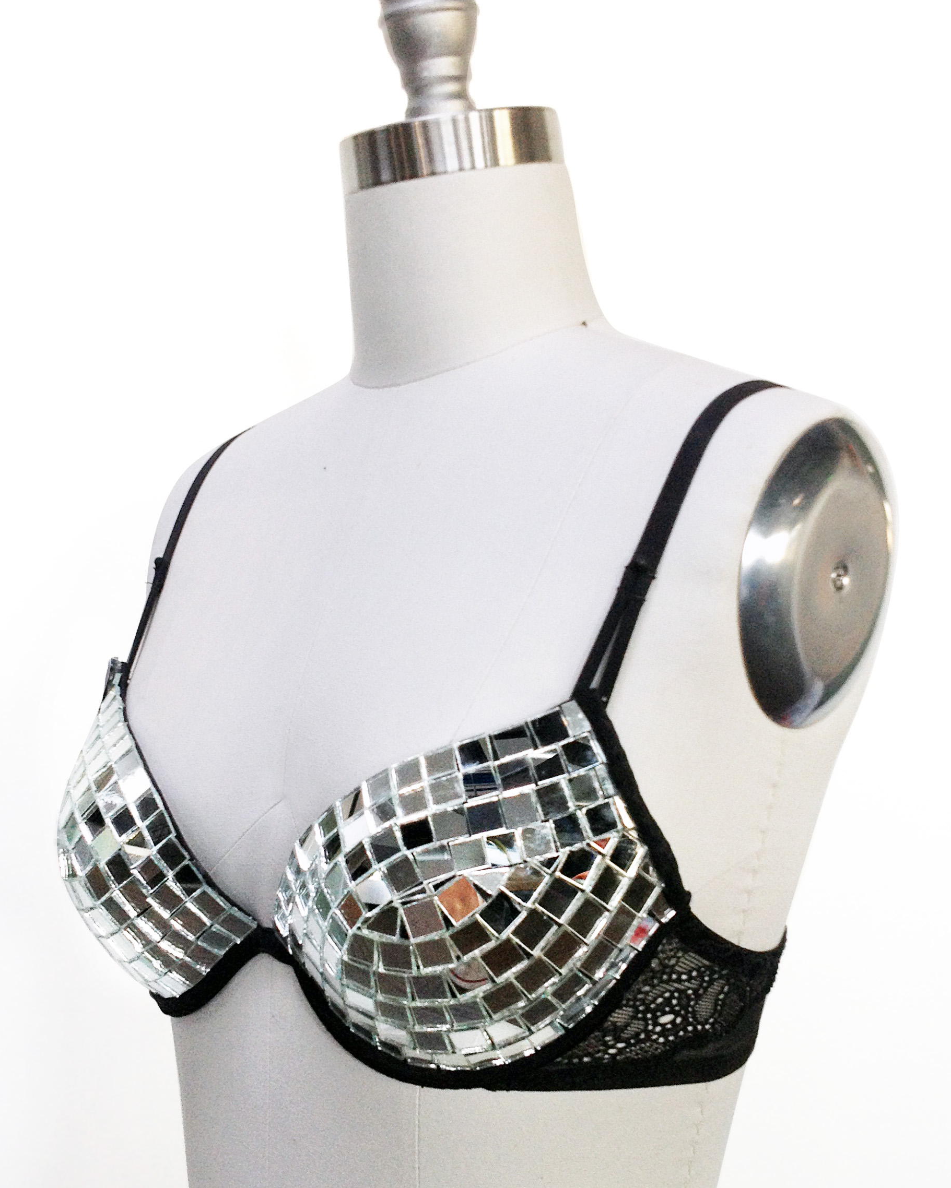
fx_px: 1724
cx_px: 479
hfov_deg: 30.8
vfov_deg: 37.9
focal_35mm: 49
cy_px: 688
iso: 80
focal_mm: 4.28
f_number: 2.4
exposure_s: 1/20
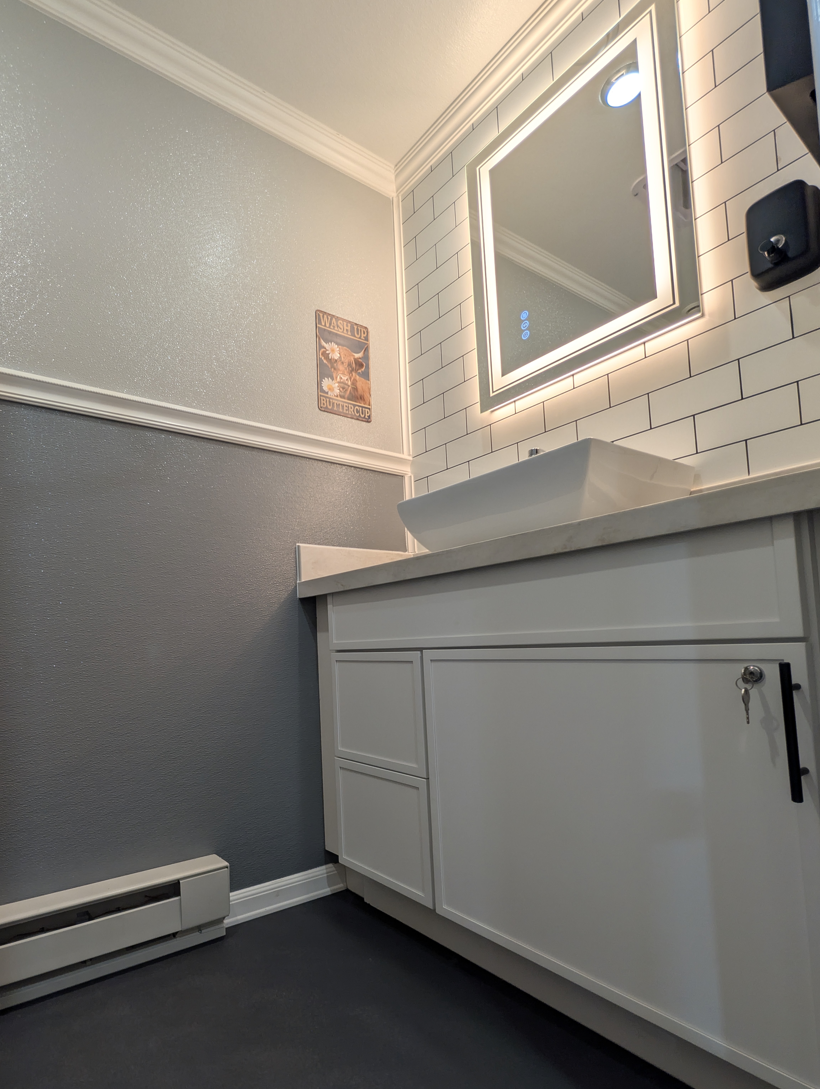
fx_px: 504
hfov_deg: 75.9
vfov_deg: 93.9
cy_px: 617
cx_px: 276
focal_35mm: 16
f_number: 1.7
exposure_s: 1/178
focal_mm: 2.02
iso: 65
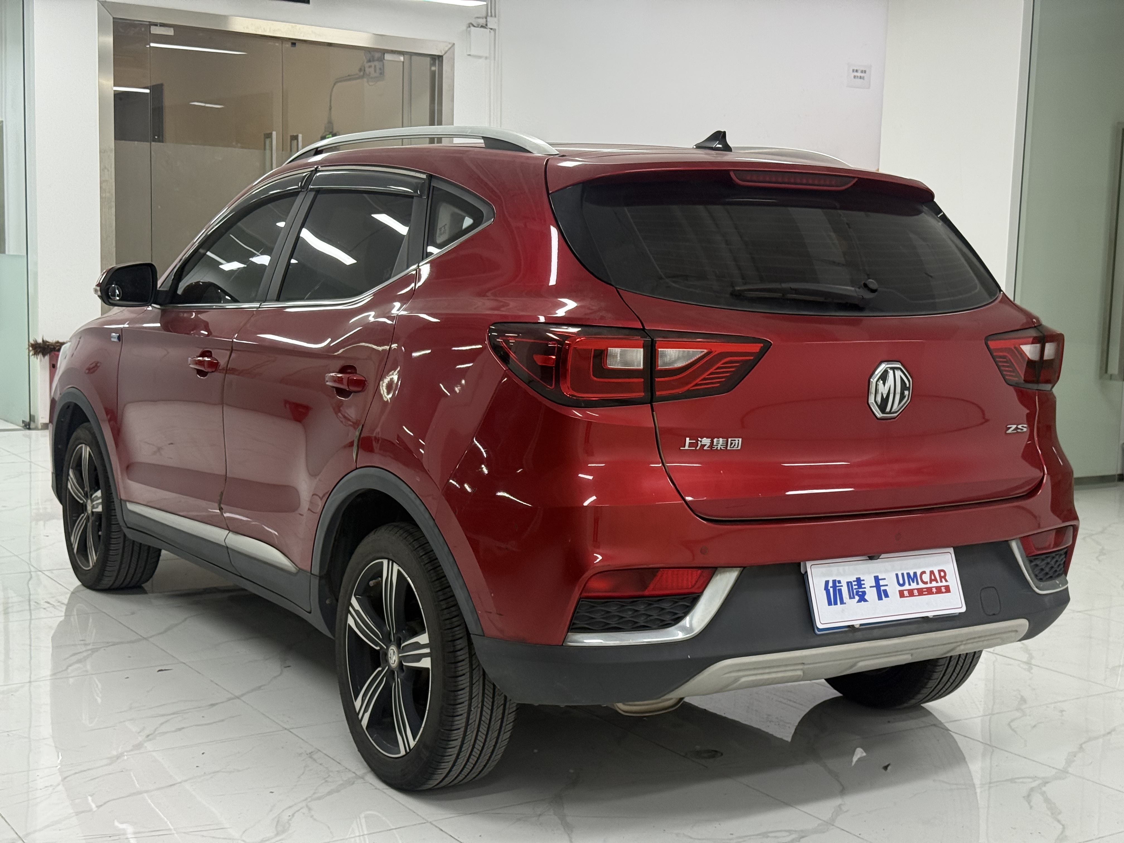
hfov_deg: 39.7
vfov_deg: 30.3
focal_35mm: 48
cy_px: 422
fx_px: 1559
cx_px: 562
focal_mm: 6.76
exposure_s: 1/100
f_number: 1.78
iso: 250
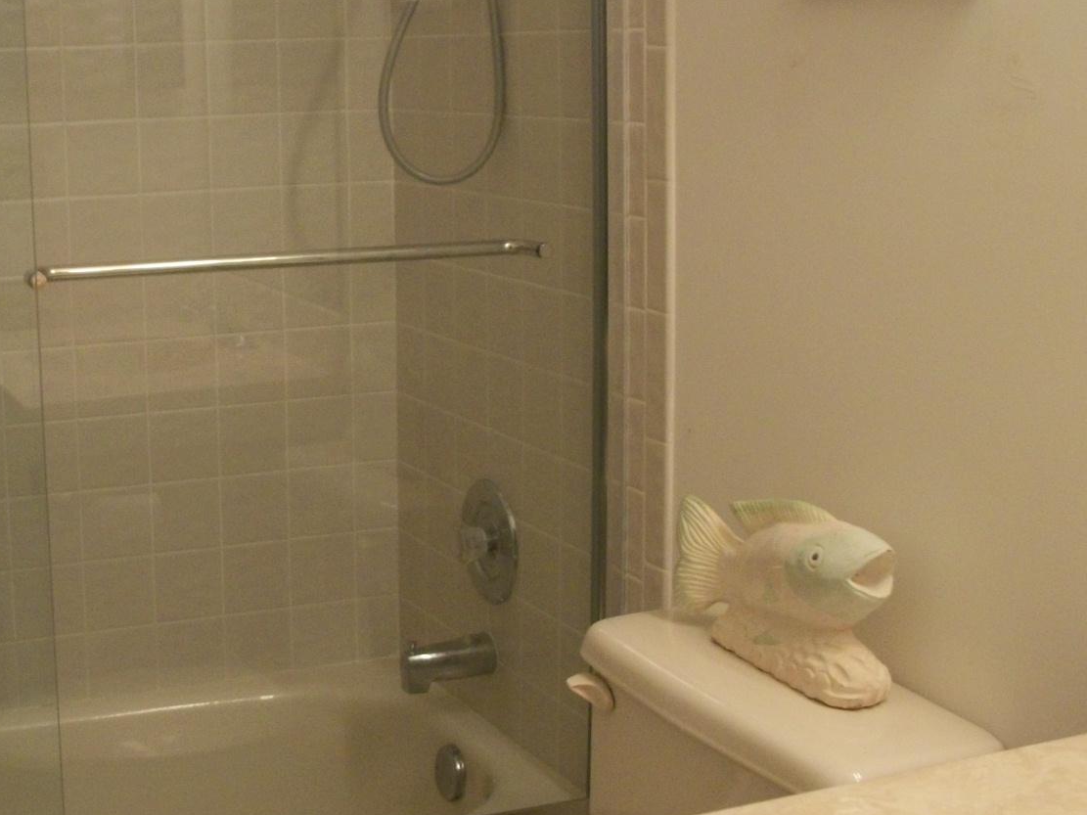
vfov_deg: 24.7
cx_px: 195
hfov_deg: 31.7
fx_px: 1852
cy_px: 307
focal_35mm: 59
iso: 160
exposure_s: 1/15
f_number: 2.9
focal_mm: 5.7
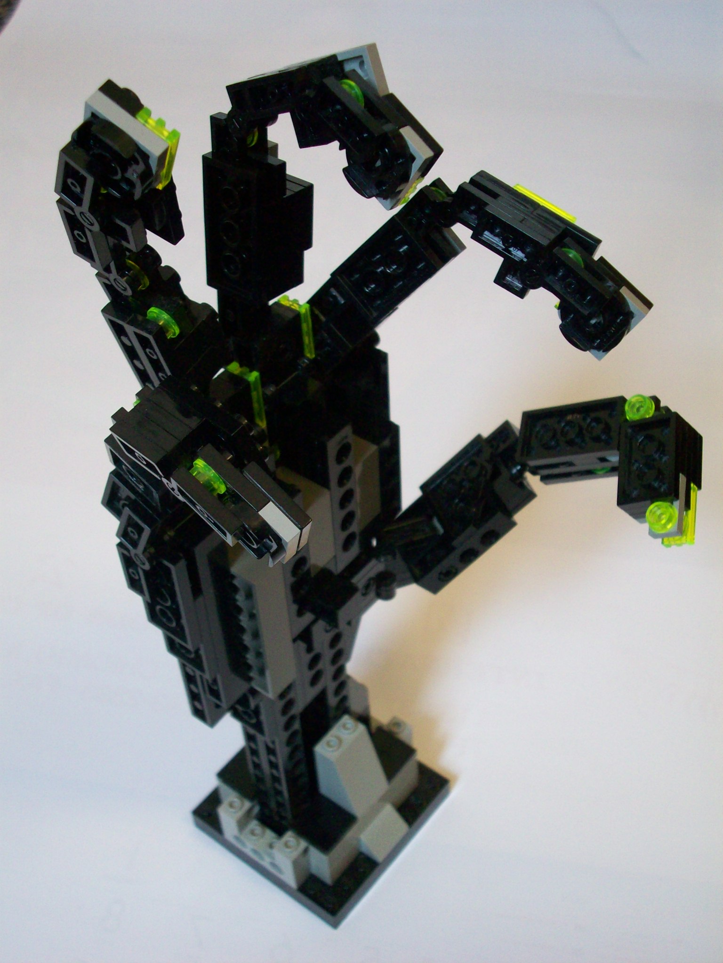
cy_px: 482
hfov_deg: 31.5
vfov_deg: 41.2
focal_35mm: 46
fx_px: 1281
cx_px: 362
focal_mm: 7.6
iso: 160
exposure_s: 1/16.8
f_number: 3.1
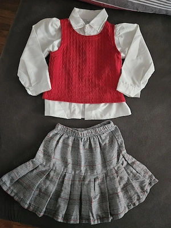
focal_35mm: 23
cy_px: 114
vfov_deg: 73.9
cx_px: 86
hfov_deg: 58.9
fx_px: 151
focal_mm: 5.4
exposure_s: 1/25.1
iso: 800
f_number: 1.8
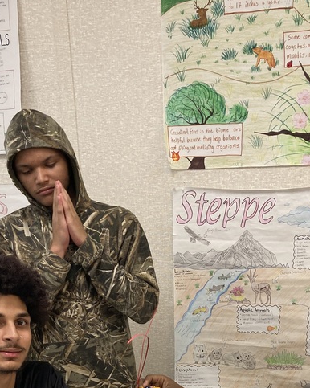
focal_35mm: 58
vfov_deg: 29.9
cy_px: 405
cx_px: 174
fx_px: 666
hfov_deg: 26.2
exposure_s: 1/60
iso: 80
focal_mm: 3.99
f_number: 1.8
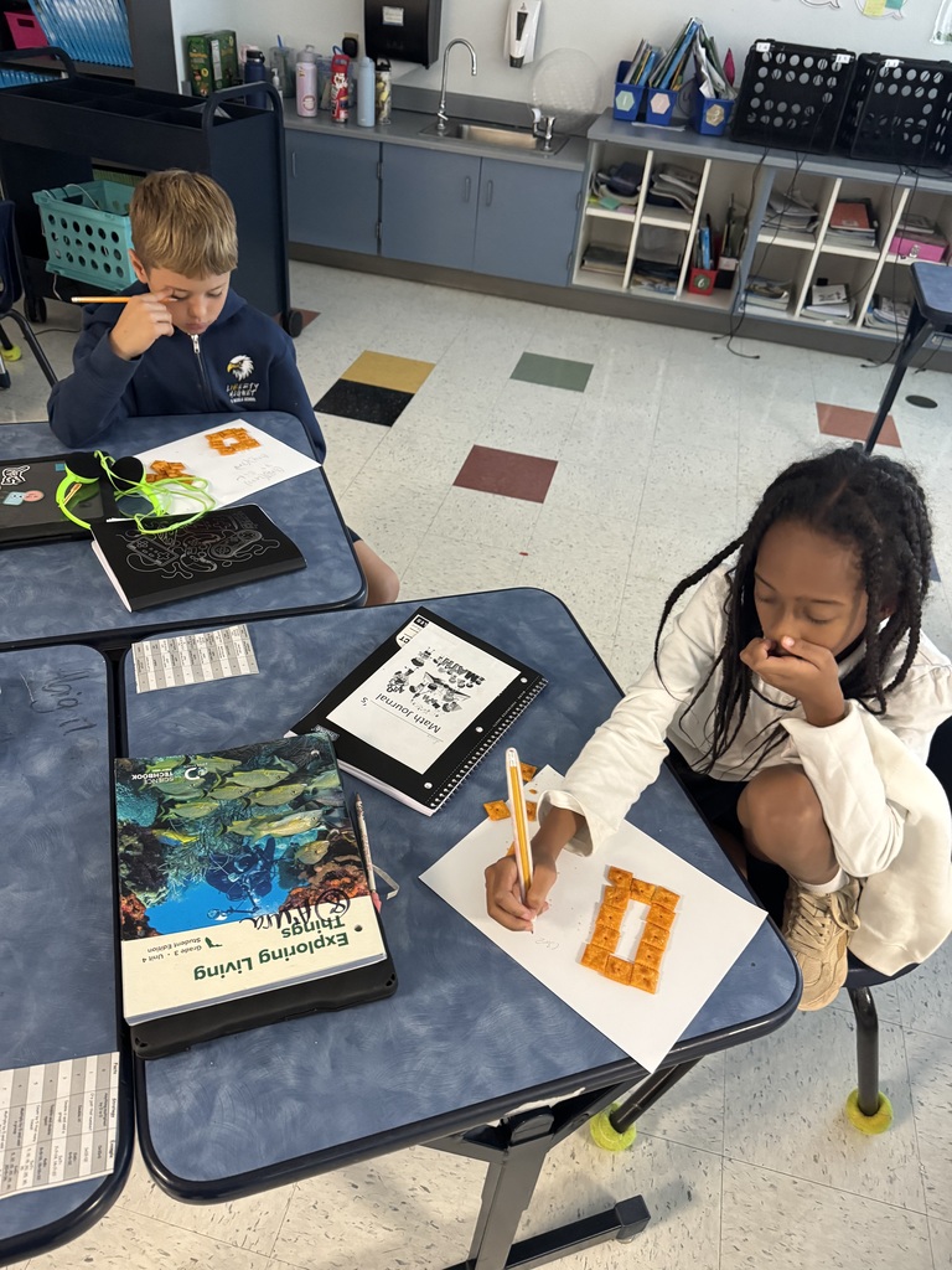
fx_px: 880
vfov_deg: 71.6
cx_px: 476
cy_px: 635
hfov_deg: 56.8
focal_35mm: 24
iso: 800
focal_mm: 6.76
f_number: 1.78
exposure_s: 1/60
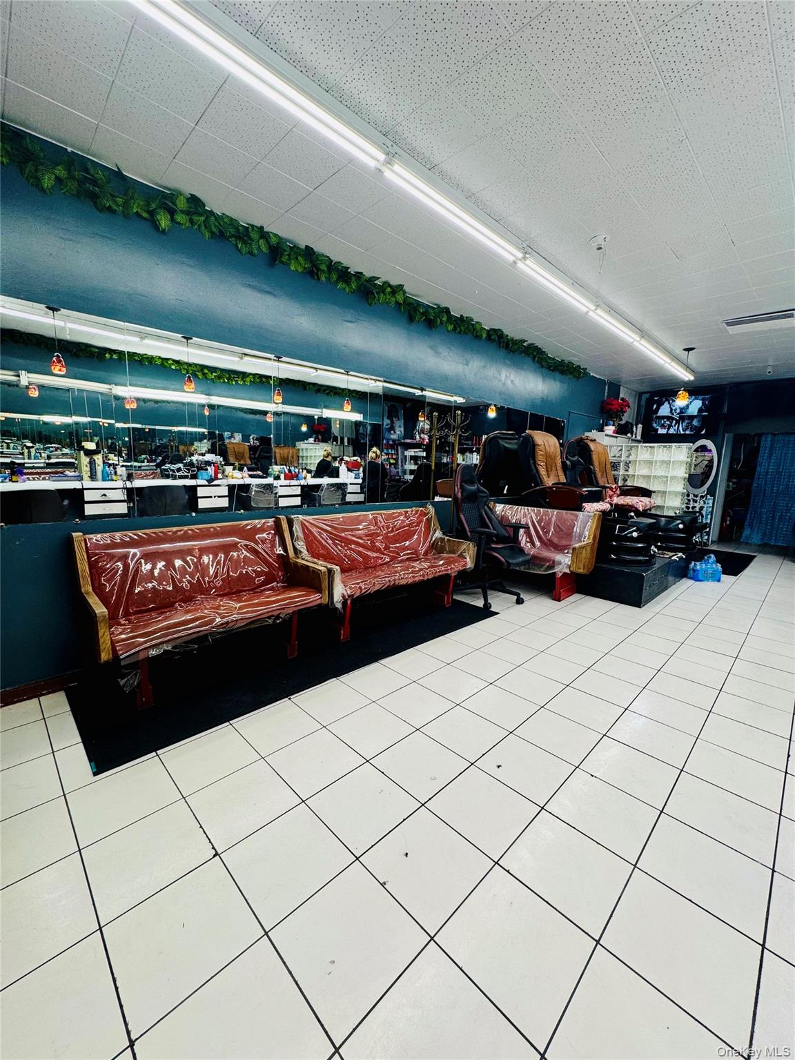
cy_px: 530
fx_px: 429
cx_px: 398
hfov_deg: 85.7
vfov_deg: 102.1
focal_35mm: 14
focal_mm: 2.22
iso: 100
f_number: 2.2
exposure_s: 1/120
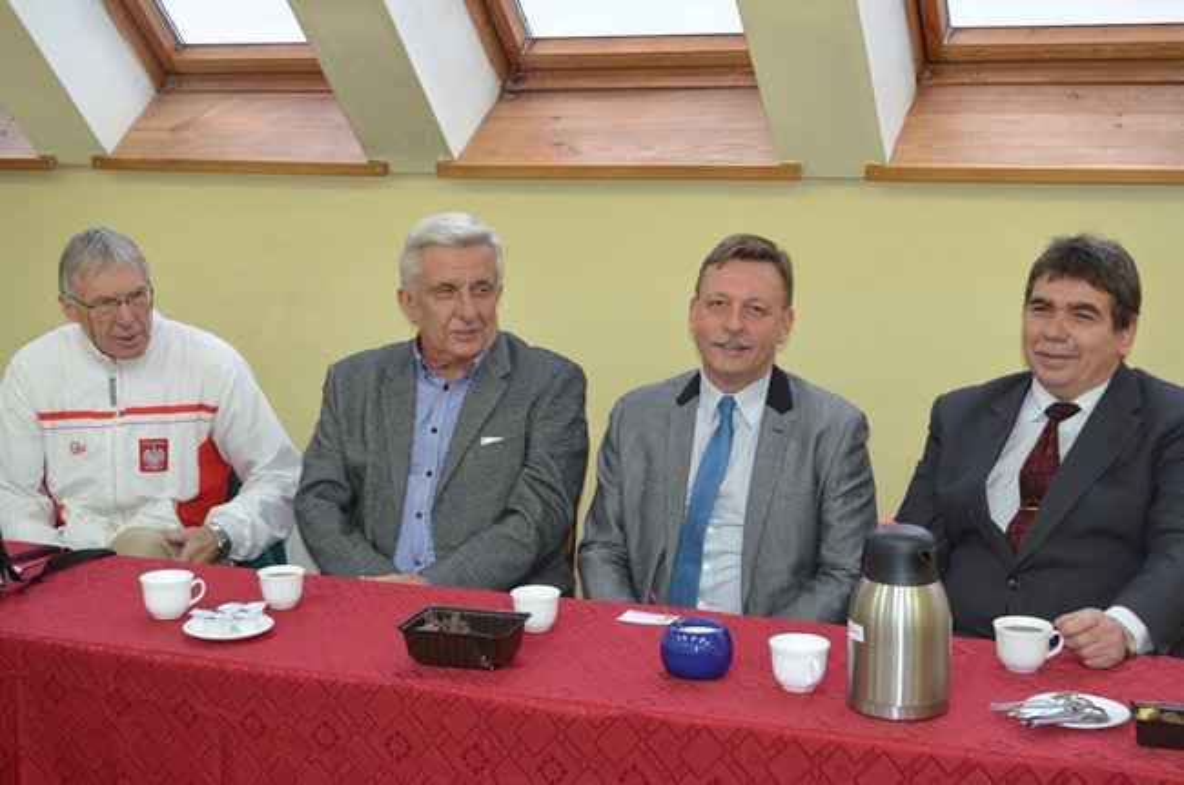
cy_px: 392
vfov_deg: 25.0
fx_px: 1773
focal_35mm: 54
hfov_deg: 36.9
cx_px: 592
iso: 2200
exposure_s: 1/60
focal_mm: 36
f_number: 5
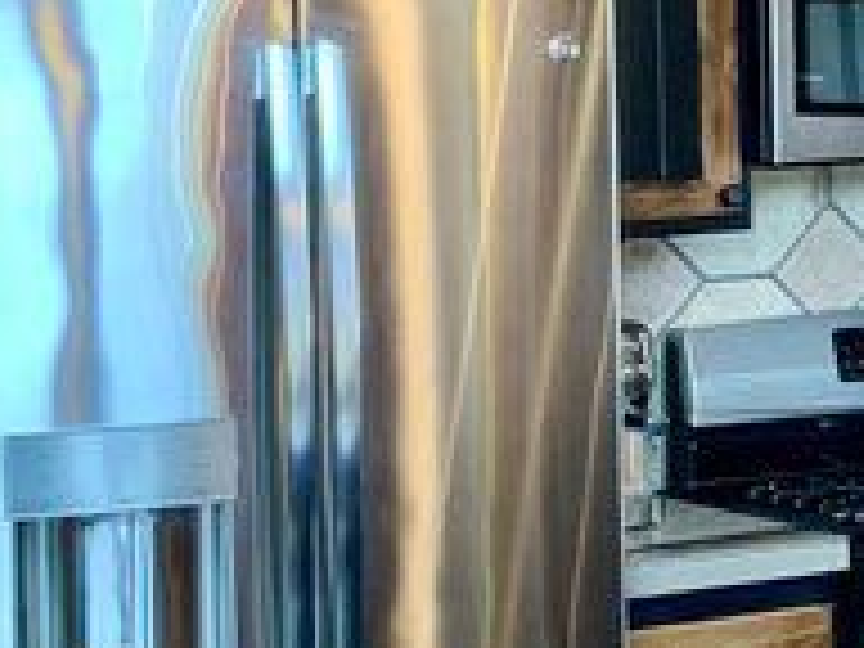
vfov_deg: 9.6
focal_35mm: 155
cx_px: 1328
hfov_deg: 12.1
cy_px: 135
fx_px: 3869
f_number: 1.8
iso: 50
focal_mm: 3
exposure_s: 1/60
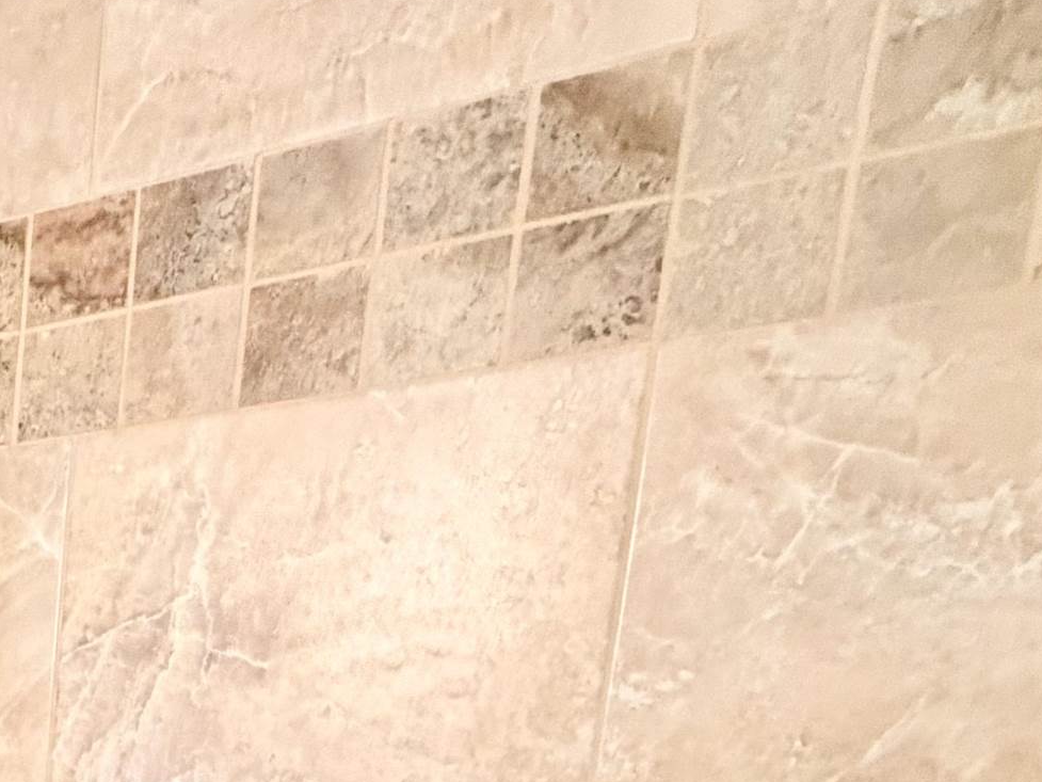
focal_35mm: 44
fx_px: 1325
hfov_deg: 33.4
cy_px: 1129
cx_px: -258
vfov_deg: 25.8
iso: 500
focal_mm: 2.22
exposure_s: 1/60
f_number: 2.2
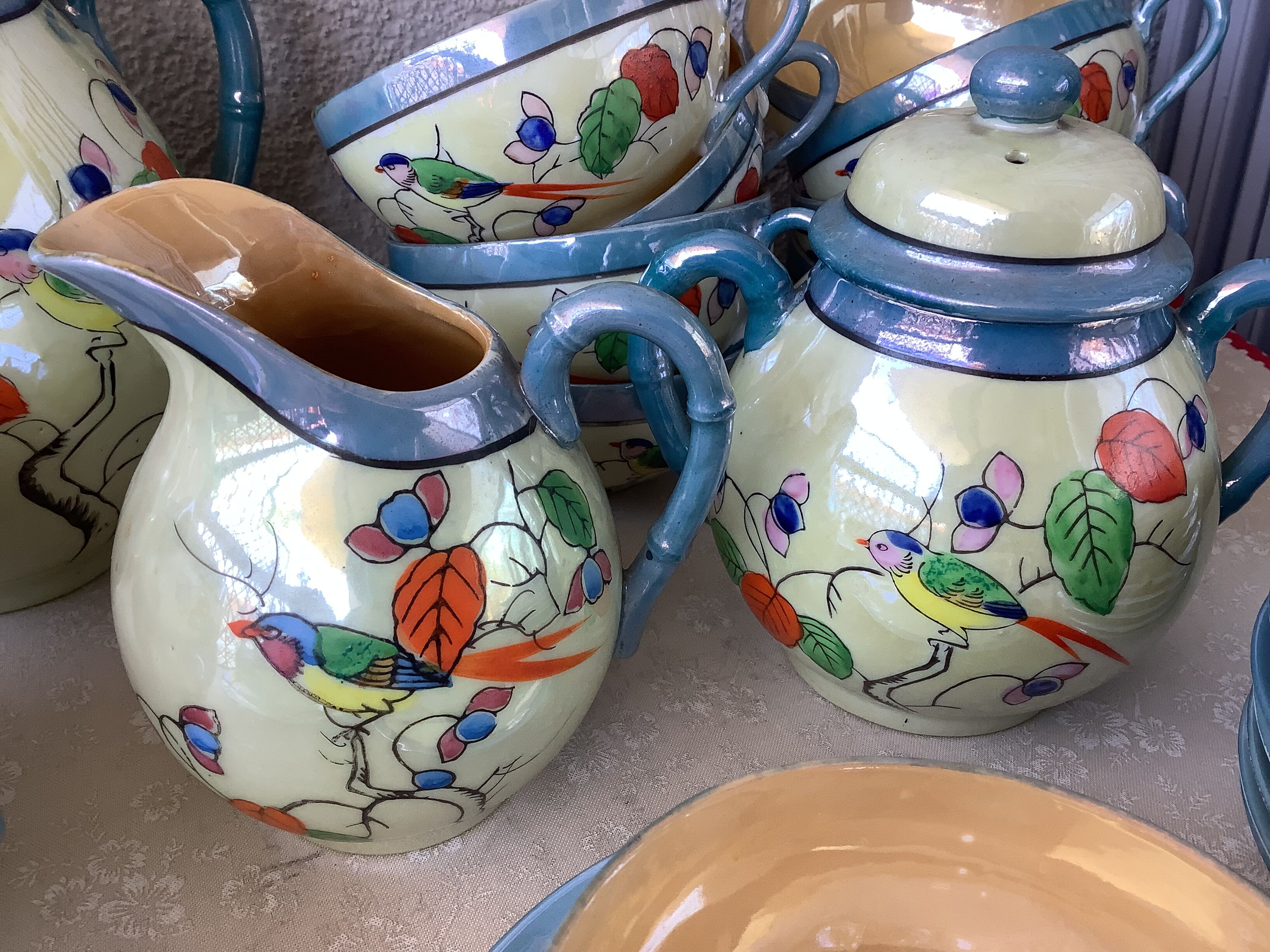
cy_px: 476
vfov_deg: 45.4
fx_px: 1137
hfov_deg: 58.4
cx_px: 635
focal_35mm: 31
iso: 64
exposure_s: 1/50
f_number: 2.4
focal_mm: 3.3
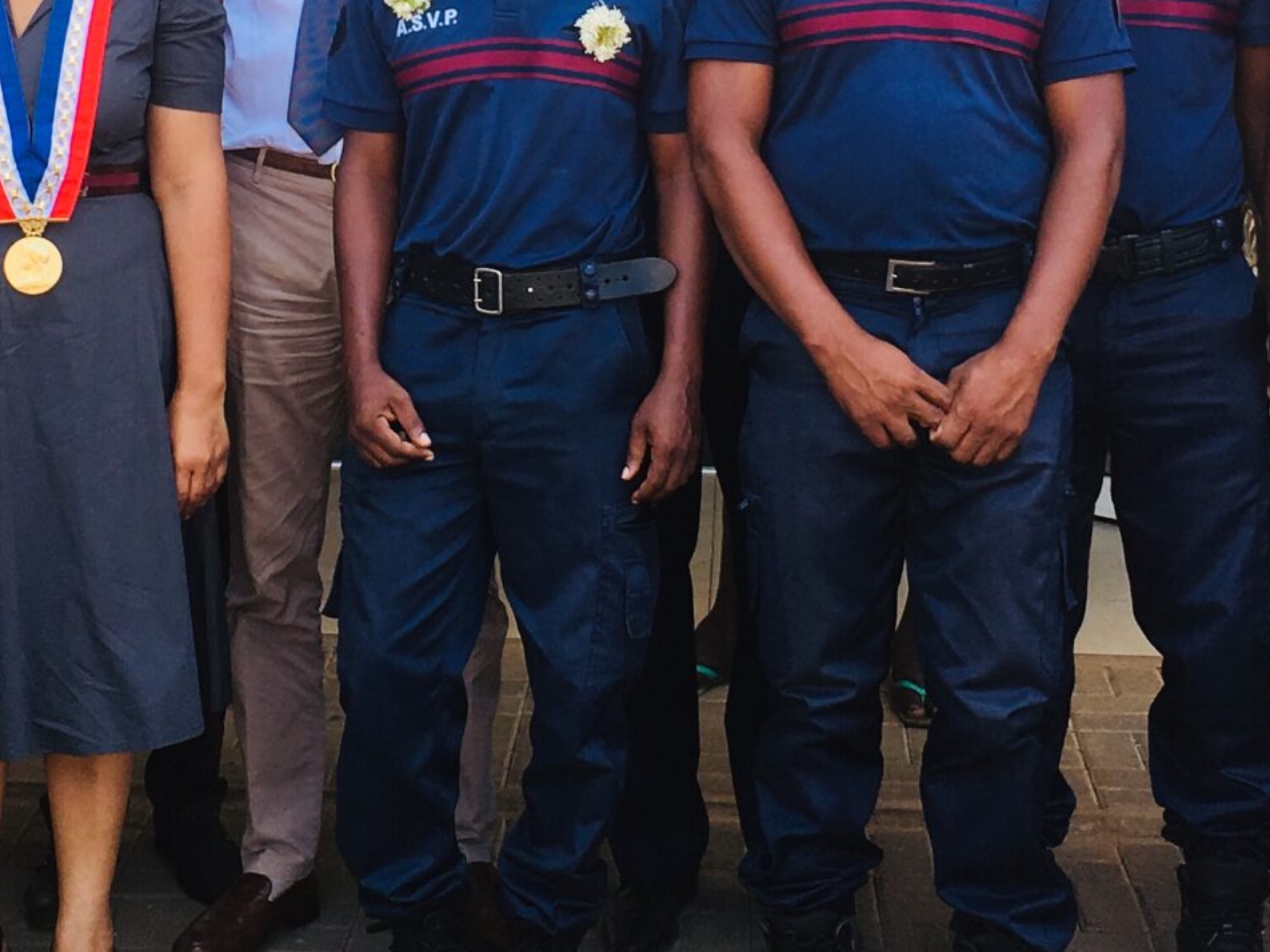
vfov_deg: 18.4
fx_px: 2862
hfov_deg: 24.9
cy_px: 1
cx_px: 432
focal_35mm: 78
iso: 25
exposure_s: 1/267
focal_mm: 4.15
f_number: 2.2
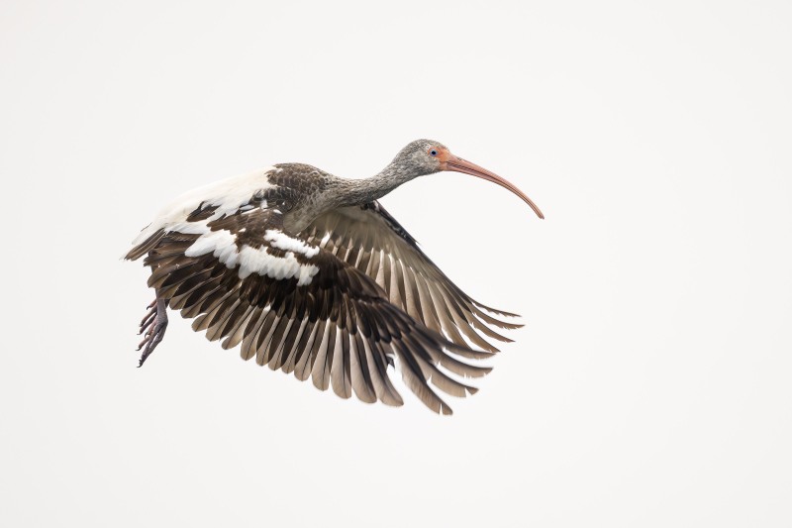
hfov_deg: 4.9
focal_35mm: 420
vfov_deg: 3.3
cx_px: 396
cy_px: 264
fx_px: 9238
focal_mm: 420
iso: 2500
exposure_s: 1/2000
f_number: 4
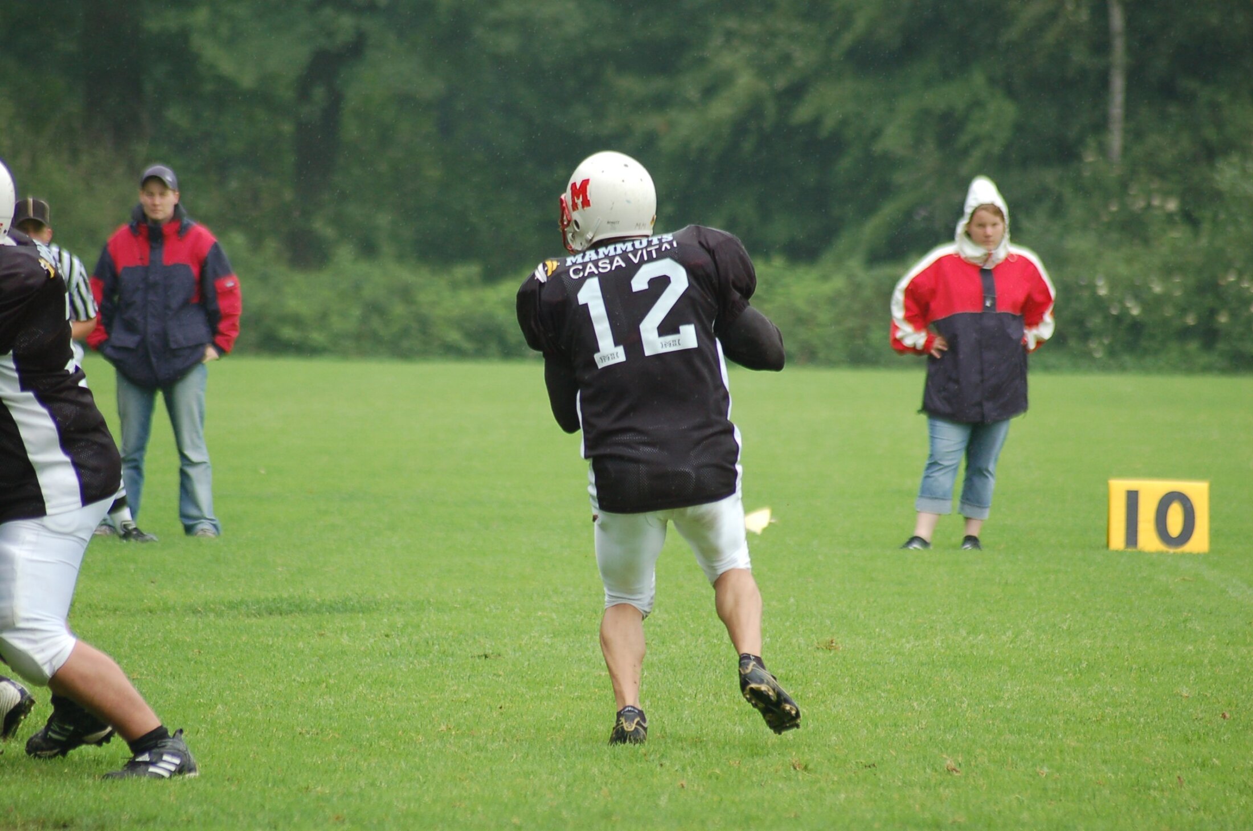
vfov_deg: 4.1
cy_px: 416
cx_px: 626
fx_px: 11464
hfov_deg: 6.3
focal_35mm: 330
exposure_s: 1/640
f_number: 5.3
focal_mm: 220
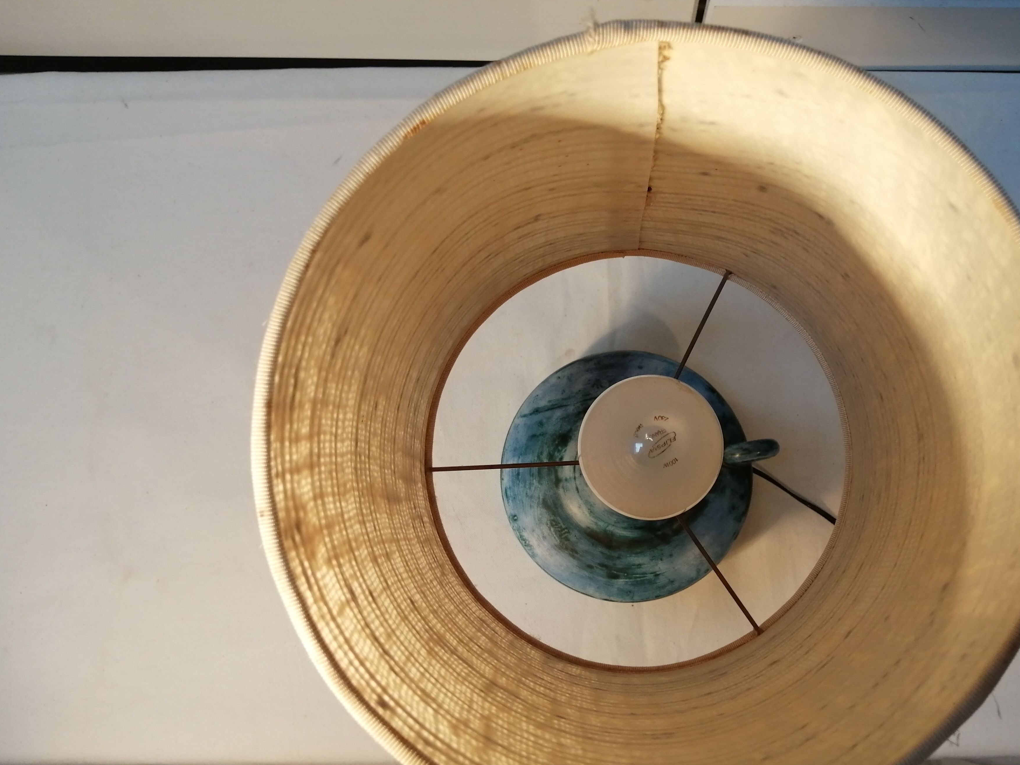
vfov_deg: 45.4
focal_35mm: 31
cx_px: 593
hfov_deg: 58.0
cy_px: 415
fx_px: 913
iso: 50
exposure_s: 1/100
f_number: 1.8
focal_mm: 3.46
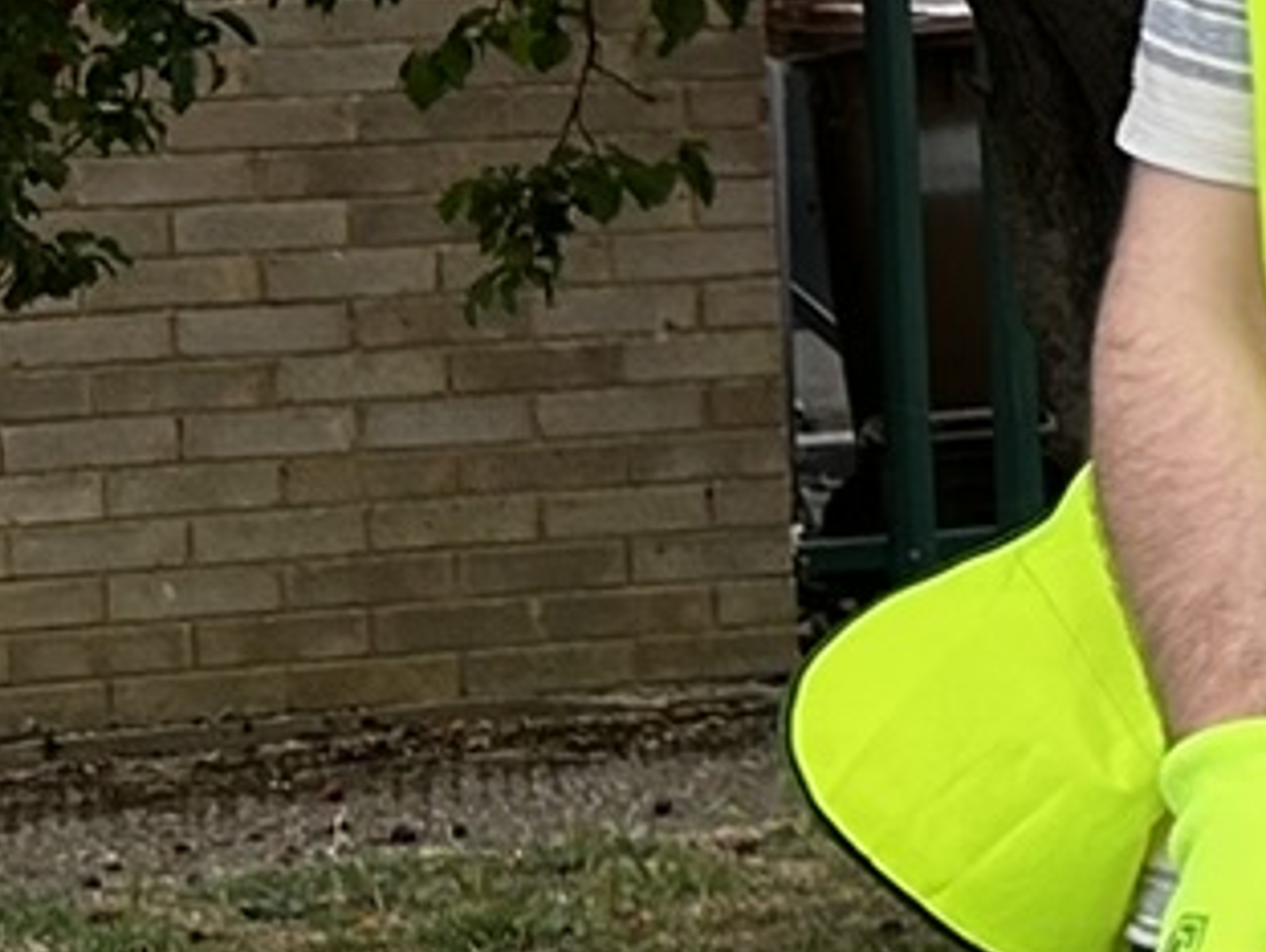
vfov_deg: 8.7
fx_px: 6261
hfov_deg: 9.4
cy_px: 130
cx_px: 3631
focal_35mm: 171
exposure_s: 1/917
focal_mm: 5.7
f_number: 1.5
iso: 50
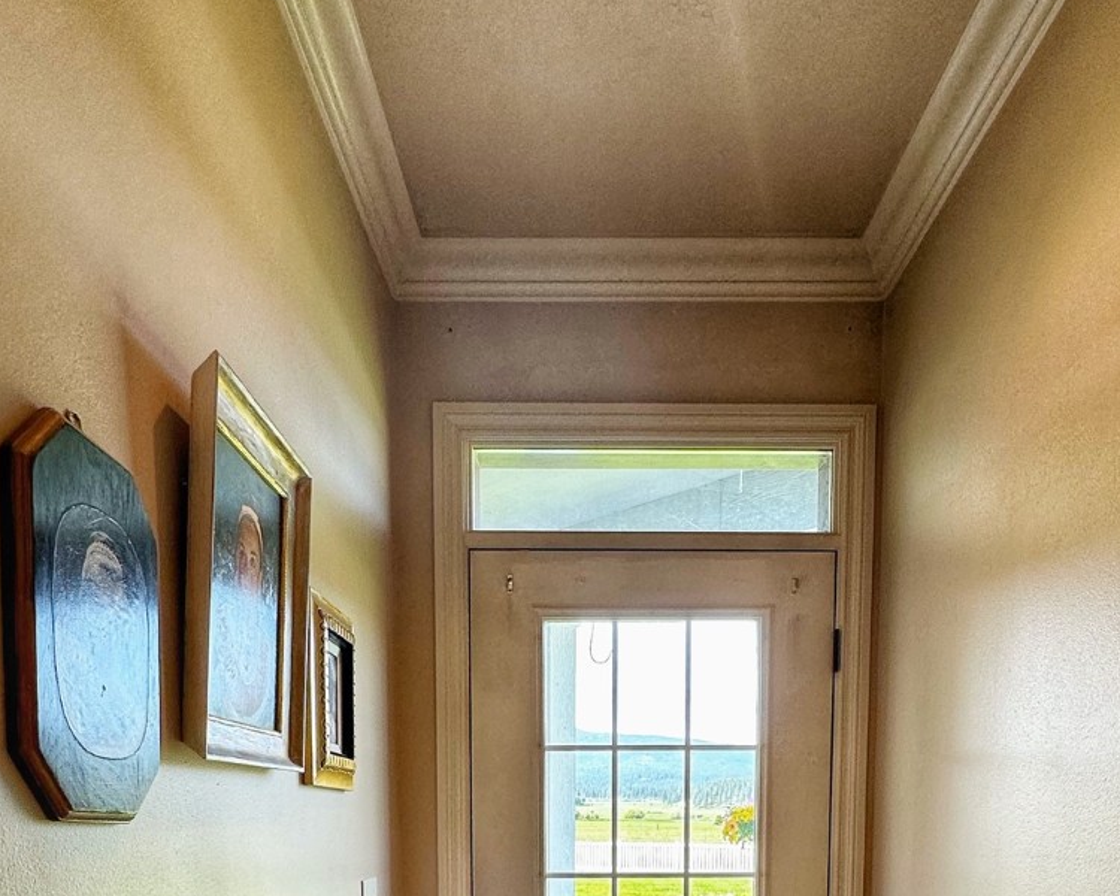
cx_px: 585
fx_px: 928
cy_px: 884
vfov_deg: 44.3
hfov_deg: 62.2
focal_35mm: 28
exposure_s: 1/120
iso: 50
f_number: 2.2
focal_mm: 2.22
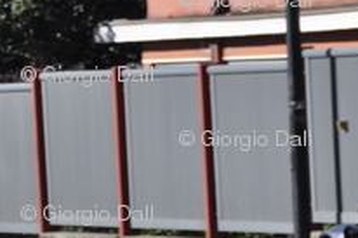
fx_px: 6070
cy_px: 296
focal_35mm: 611
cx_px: 328
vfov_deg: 2.2
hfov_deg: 3.4
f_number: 5.6
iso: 400
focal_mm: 105
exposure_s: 1/640
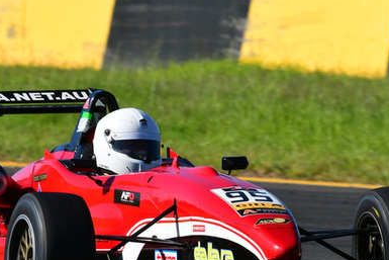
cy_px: 147
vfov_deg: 1.0
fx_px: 15165
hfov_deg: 1.5
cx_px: 123
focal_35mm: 1403
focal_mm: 450
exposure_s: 1/640
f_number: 13
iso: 500
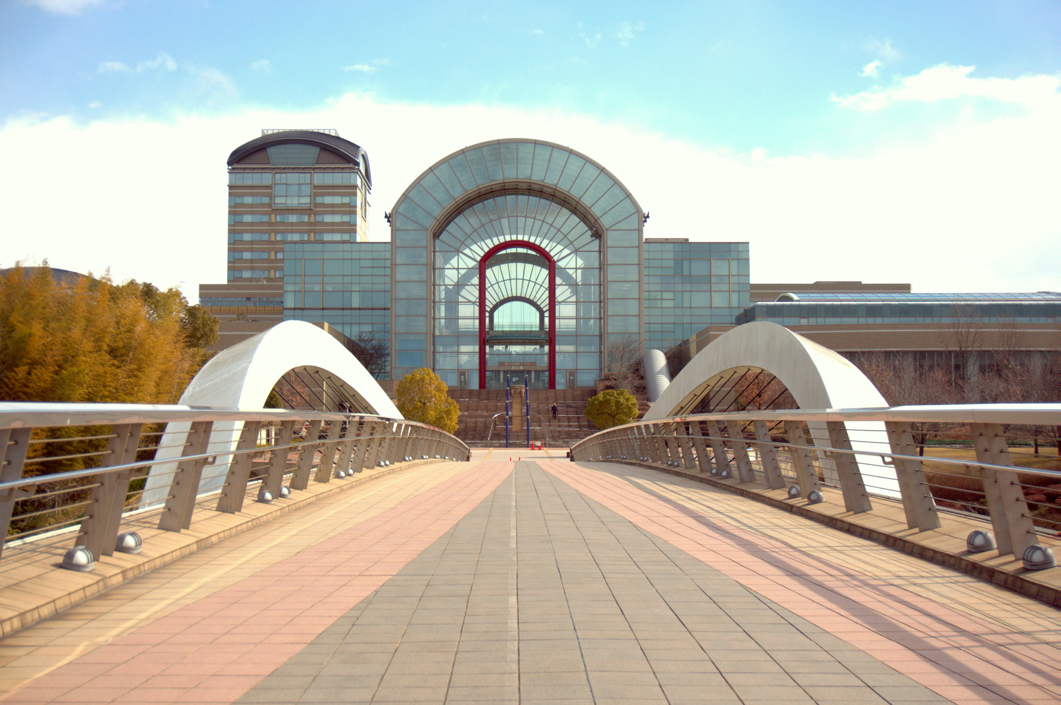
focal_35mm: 48
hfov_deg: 41.2
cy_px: 352
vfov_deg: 28.0
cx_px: 530
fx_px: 1413
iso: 400
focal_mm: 32
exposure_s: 1/2000
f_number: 5
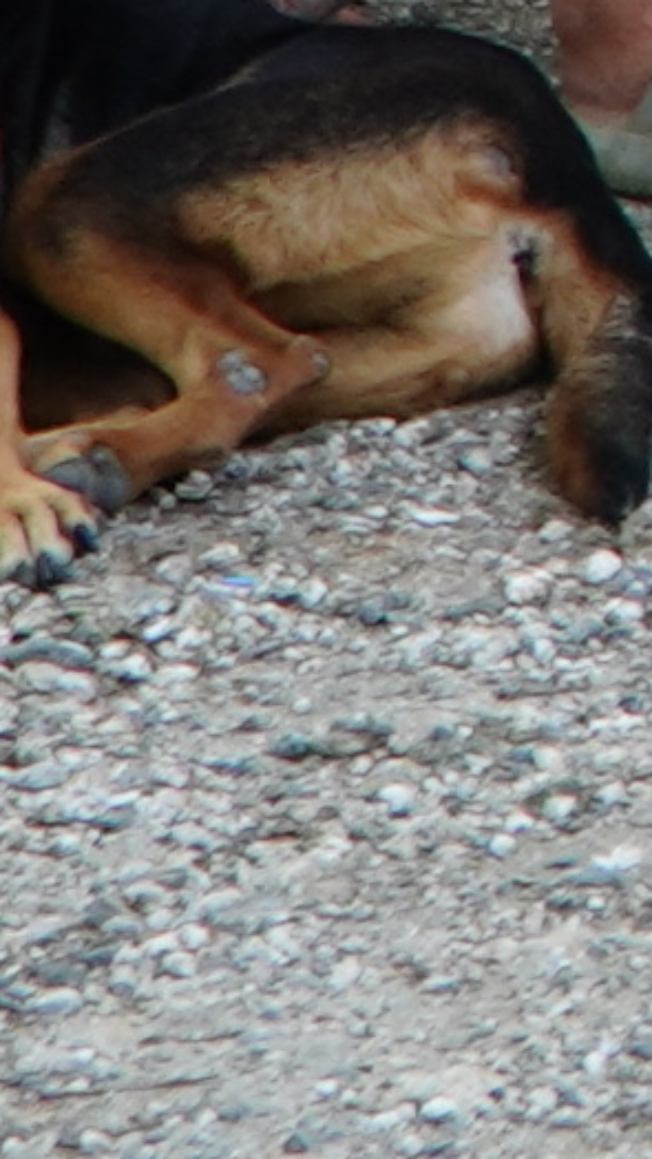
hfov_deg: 2.8
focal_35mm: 378
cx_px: 4938
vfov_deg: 5.4
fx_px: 11610
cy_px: -2258
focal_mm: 21
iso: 100
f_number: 5
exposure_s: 1/80
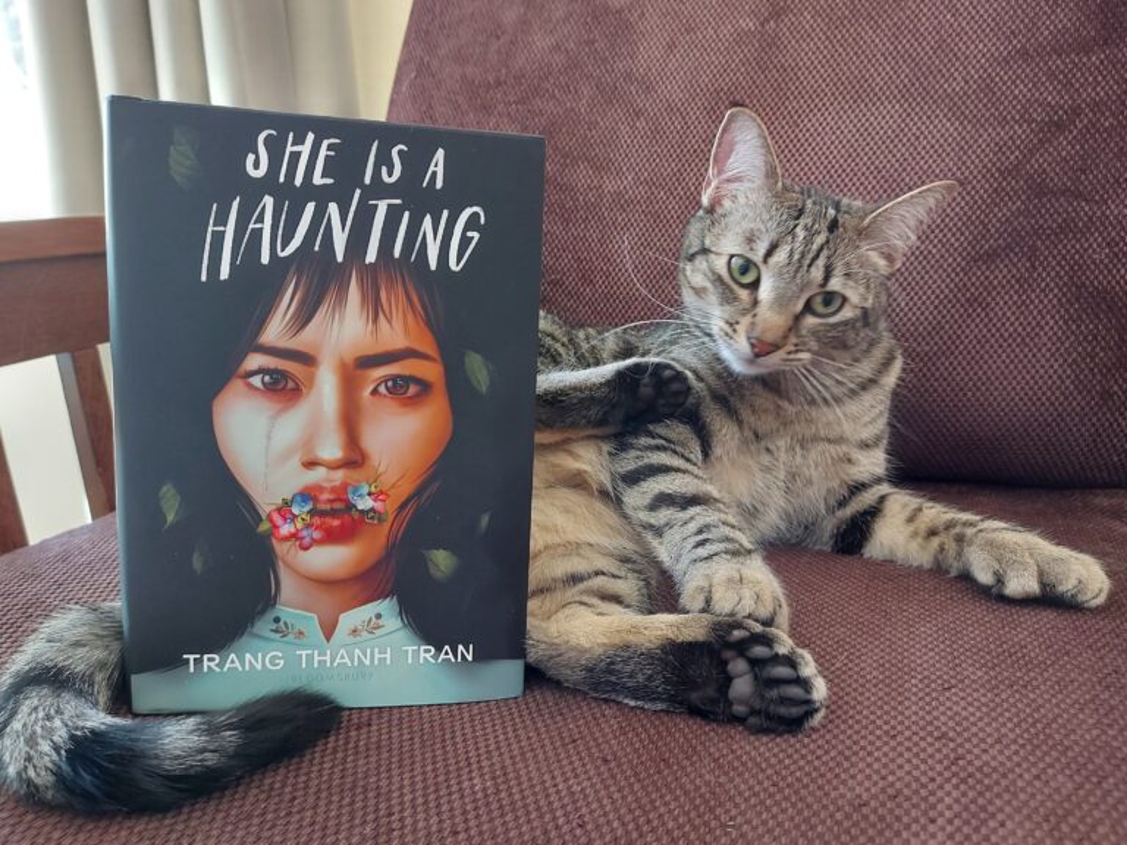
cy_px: 422
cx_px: 564
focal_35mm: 24
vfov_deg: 56.8
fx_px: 781
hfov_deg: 71.6
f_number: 1.8
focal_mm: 5.23
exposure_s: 1/40
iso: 250
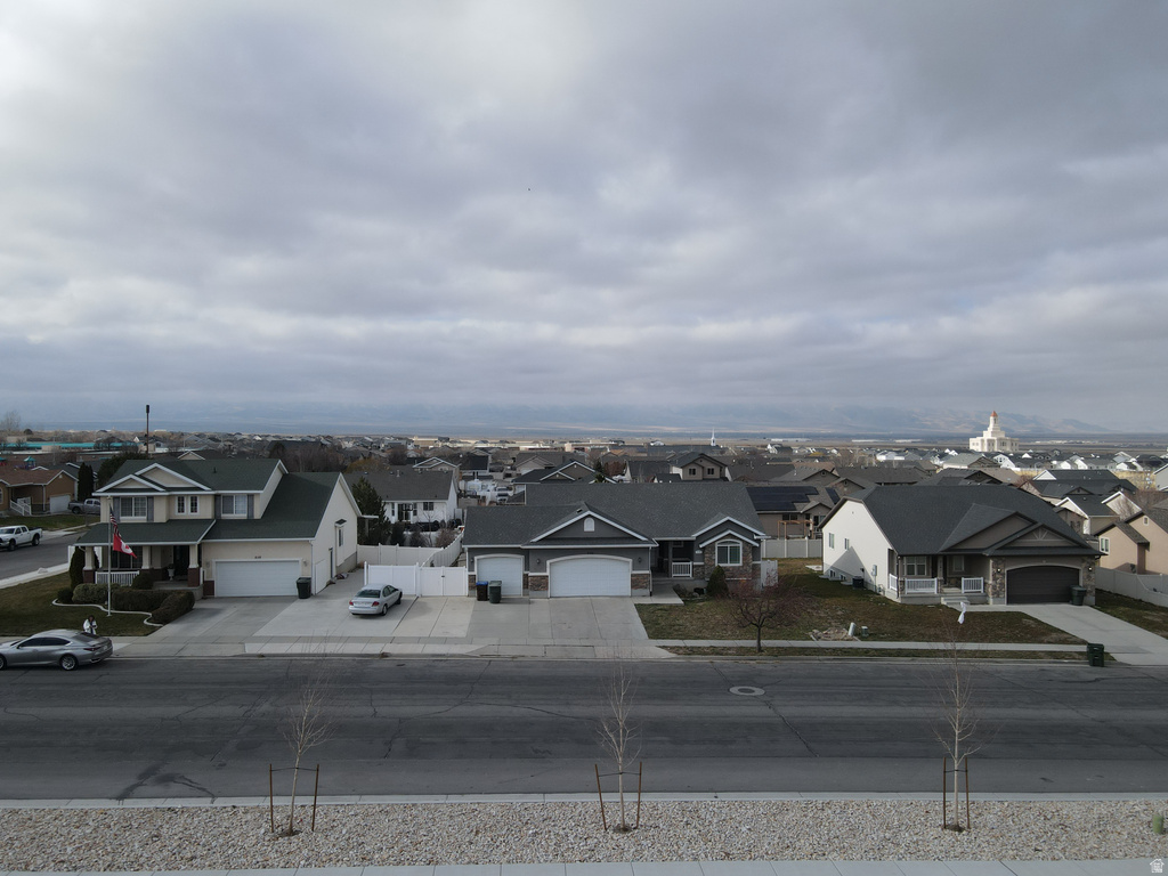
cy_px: 438
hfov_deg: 71.6
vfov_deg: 56.8
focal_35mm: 24
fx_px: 810
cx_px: 584
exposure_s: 1/800
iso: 100
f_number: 2.8
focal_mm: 4.5
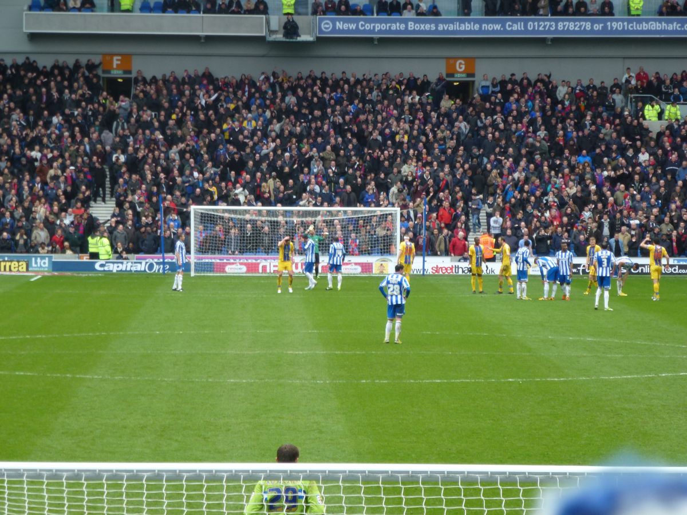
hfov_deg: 11.8
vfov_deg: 8.8
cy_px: 258
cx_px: 344
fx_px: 3334
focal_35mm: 168
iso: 100
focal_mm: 30.1
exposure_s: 1/125
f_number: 5.4
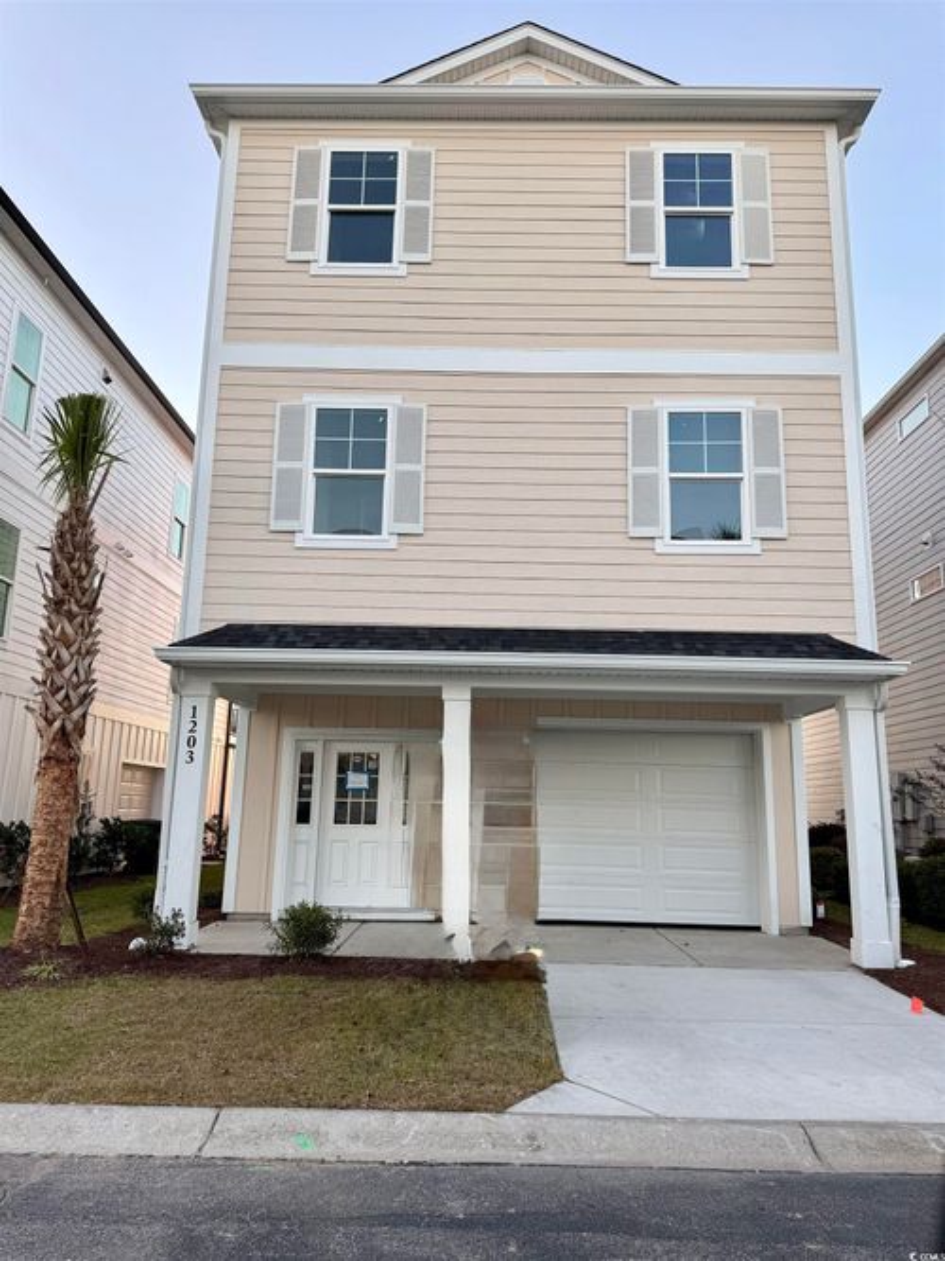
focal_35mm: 24
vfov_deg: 71.6
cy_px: 630
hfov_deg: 56.8
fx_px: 874
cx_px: 472
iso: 64
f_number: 1.78
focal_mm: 6.76
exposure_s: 1/263
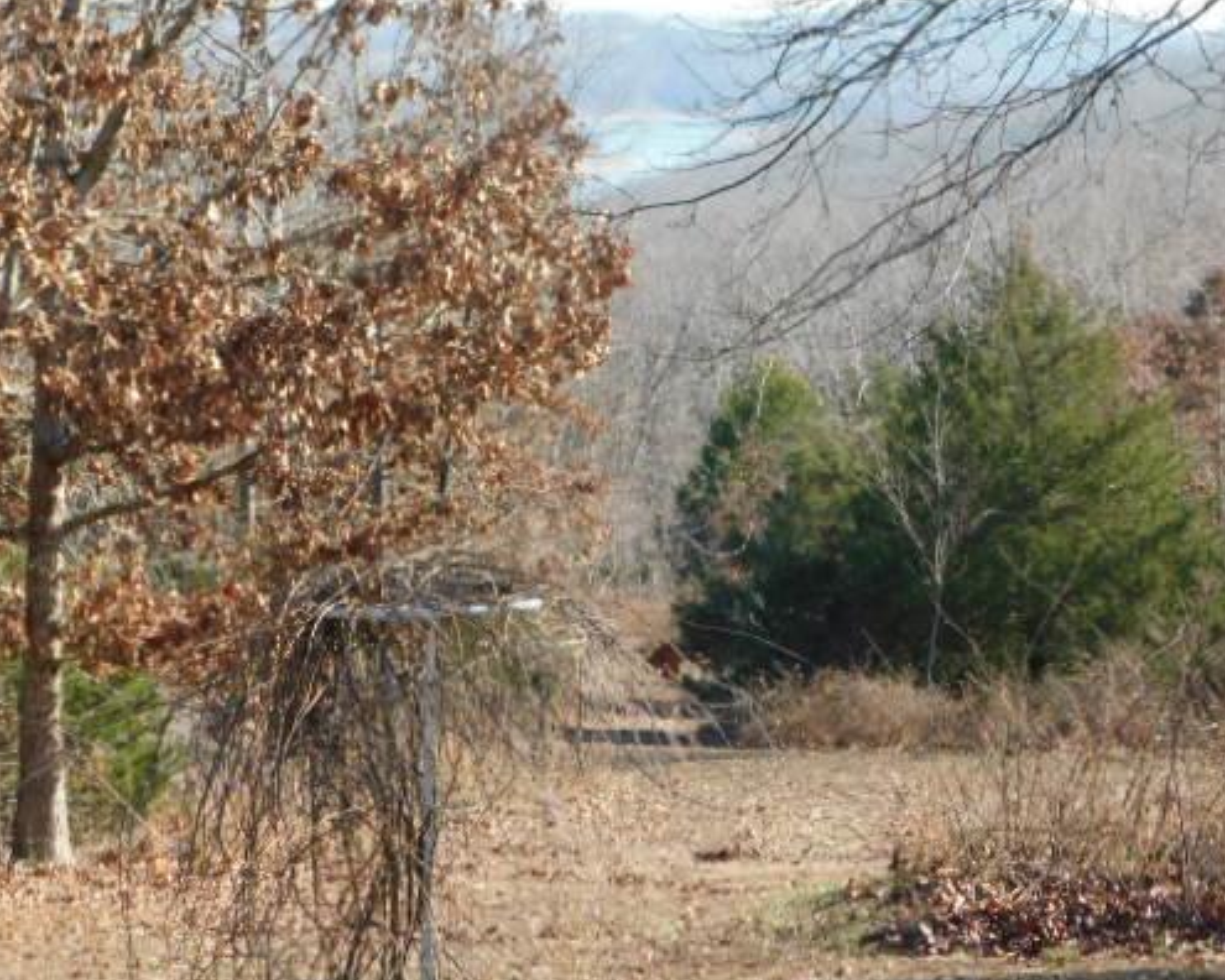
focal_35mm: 101
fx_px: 3662
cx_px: 611
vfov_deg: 15.2
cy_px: 485
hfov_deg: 19.0
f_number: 4.4
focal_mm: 14.2
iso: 125
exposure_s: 1/250
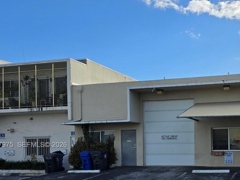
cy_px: 145
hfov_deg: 40.3
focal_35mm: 44
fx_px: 305
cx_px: 207
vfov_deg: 32.0
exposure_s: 1/1195
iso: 12
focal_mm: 6.3
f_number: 1.7
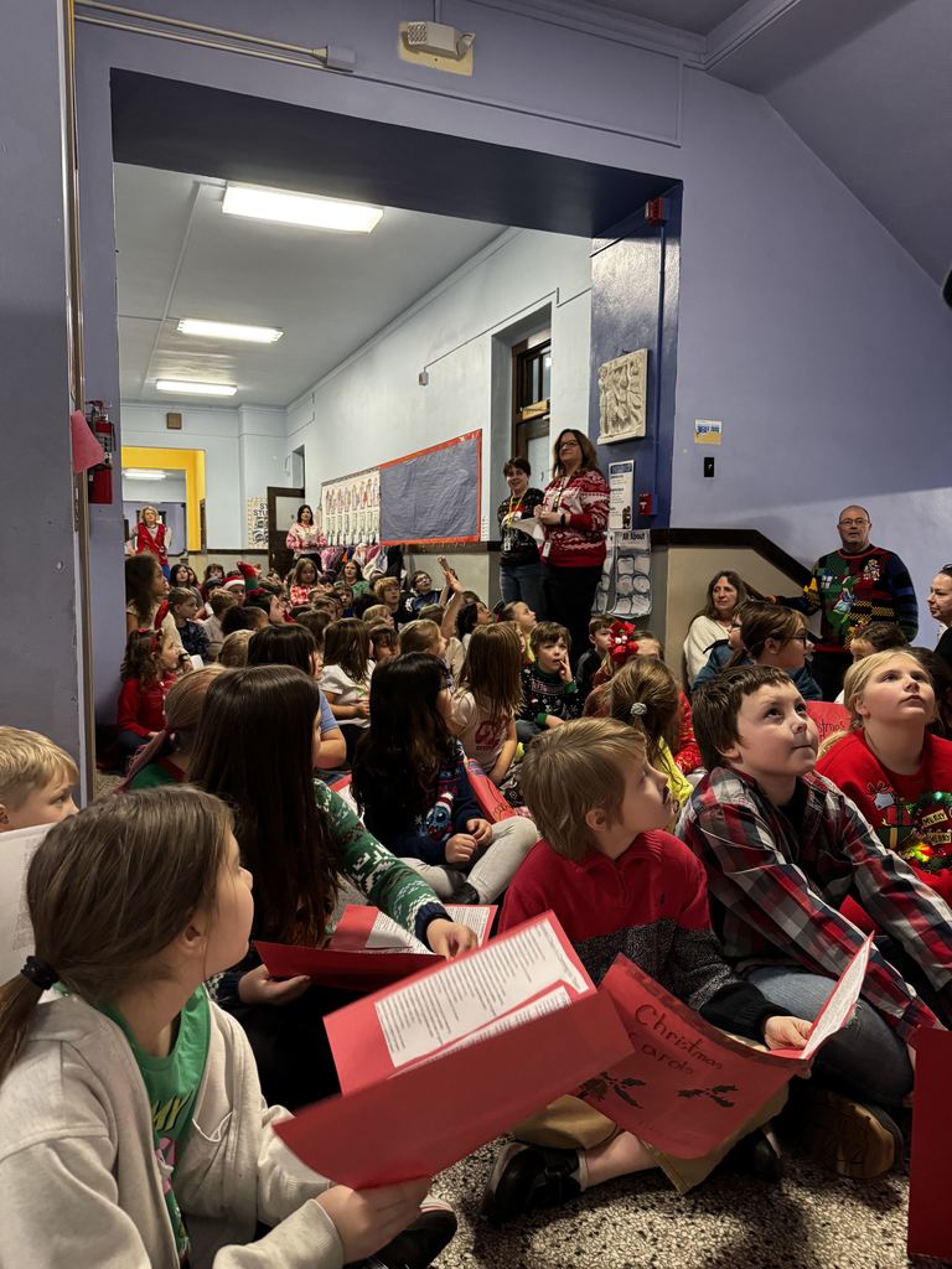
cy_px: 634
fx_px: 880
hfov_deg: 56.8
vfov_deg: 71.6
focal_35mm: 24
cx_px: 476
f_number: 1.78
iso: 800
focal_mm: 6.76
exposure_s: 1/60
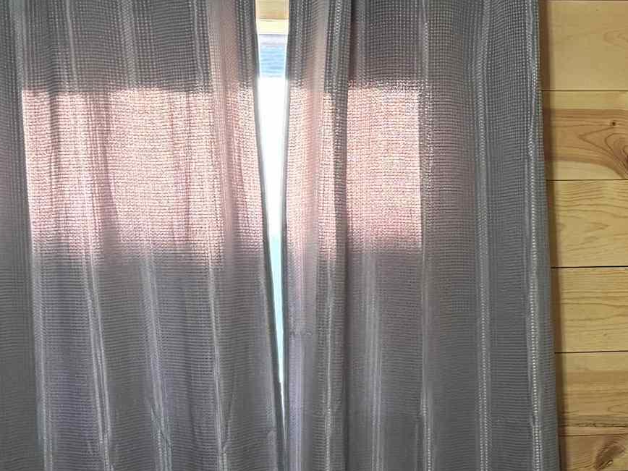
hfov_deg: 20.7
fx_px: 1669
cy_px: 509
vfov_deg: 15.7
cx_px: 602
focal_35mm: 92
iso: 400
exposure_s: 1/60
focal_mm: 5.96
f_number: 1.6
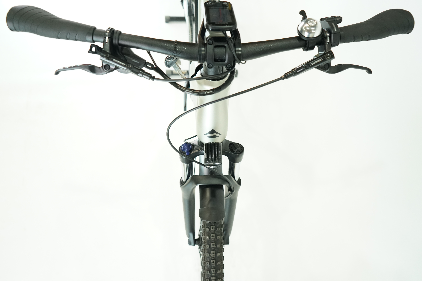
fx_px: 328
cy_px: 140
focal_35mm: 28
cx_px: 211
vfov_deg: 46.4
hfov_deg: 65.5
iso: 2000
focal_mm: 28
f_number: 4.5
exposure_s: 1/200
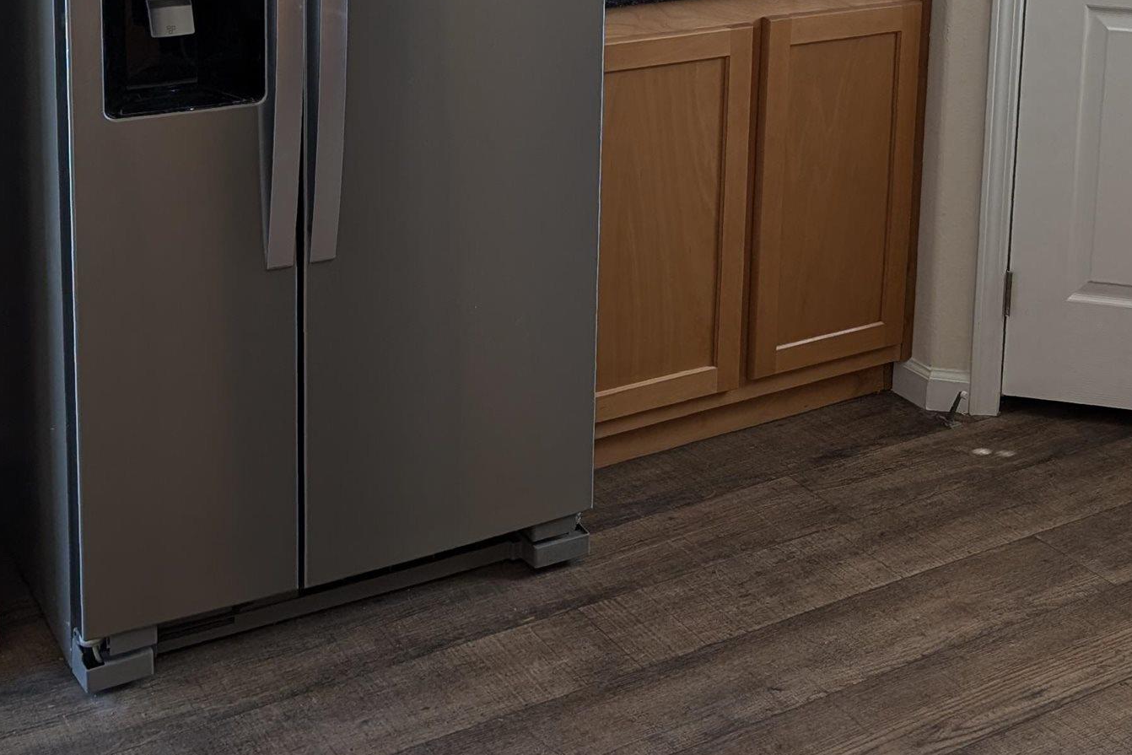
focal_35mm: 57
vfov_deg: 22.5
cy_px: -62
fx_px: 1792
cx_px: 693
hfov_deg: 34.9
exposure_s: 1/124
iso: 23
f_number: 1.68
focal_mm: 6.9
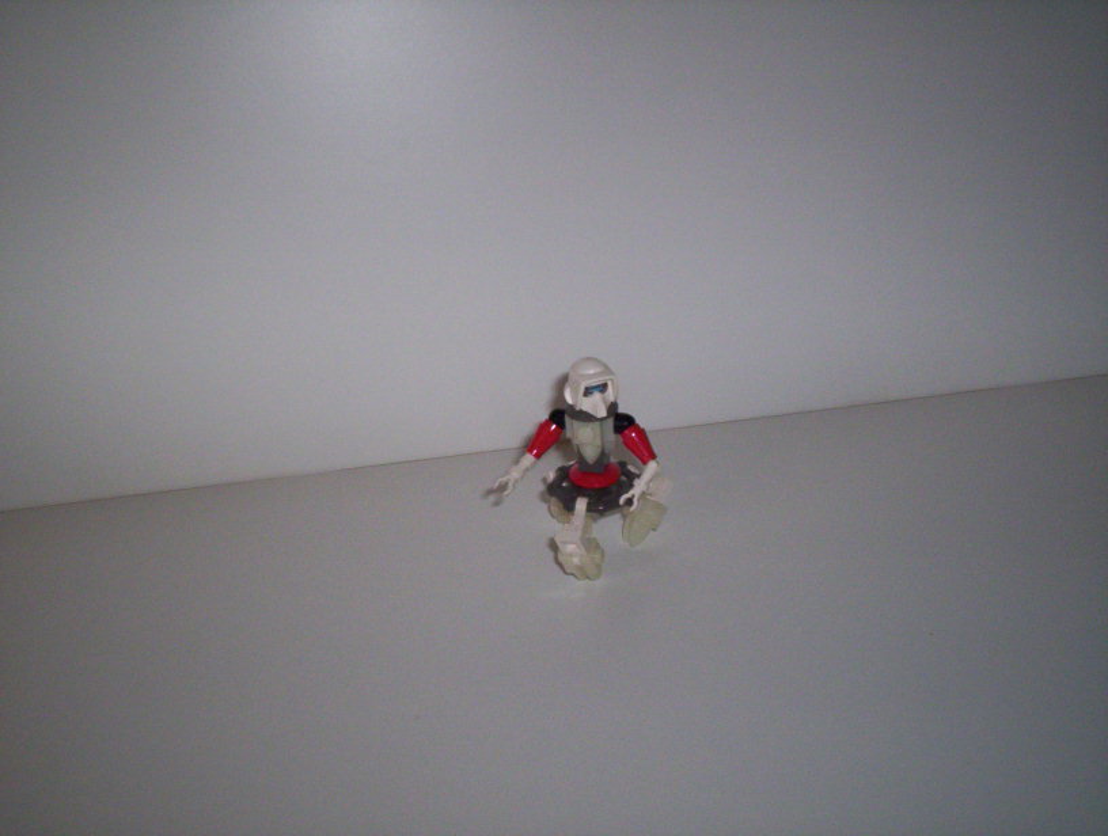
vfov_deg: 37.9
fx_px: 1219
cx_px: 554
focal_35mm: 38
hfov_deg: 48.9
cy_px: 418
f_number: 4.5
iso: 140
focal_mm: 4.99
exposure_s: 1/60
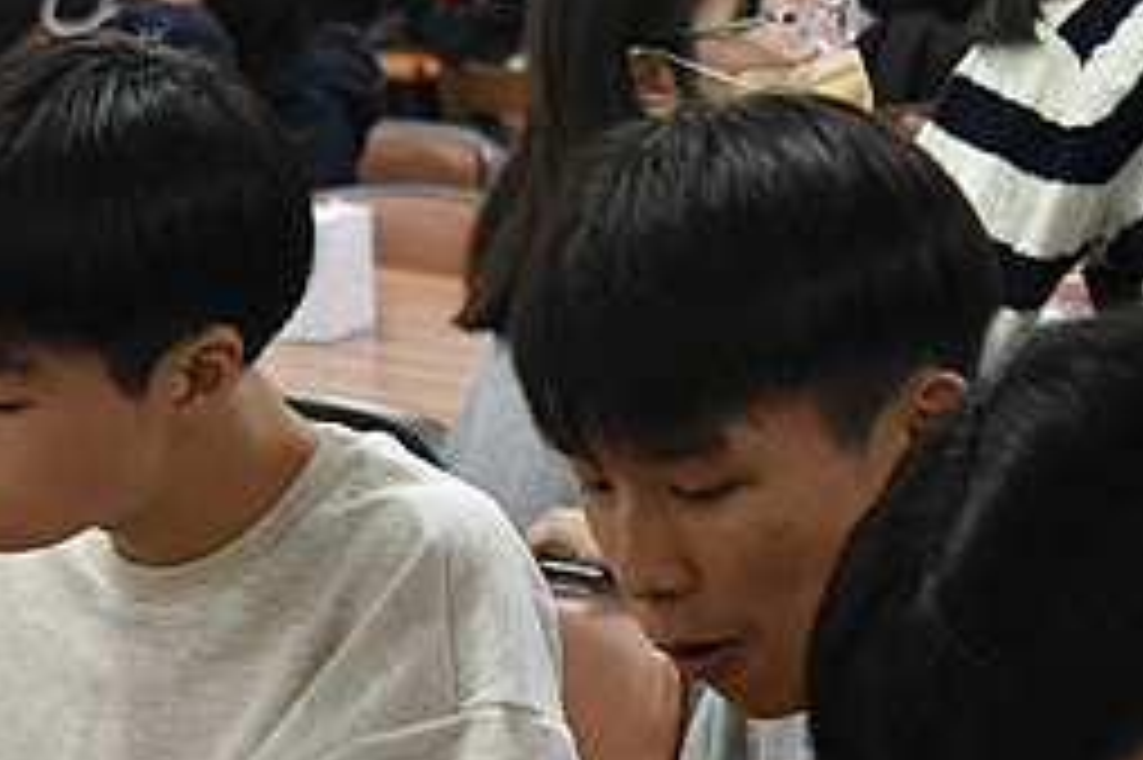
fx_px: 5806
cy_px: 461
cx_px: 603
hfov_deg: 11.2
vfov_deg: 7.5
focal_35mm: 183
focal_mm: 58
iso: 3200
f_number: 5.6
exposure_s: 1/125
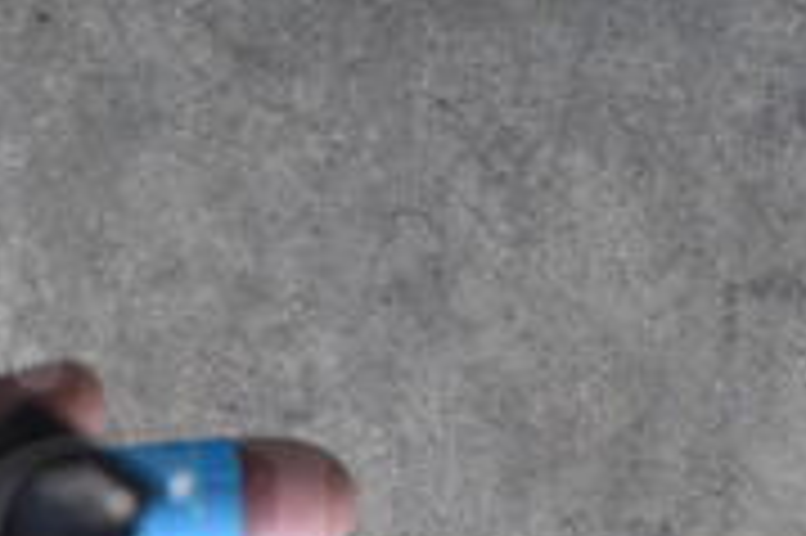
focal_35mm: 92
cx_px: 36
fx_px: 2058
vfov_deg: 14.6
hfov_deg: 21.5
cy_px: 550
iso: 800
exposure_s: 1/60
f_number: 5.6
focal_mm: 18
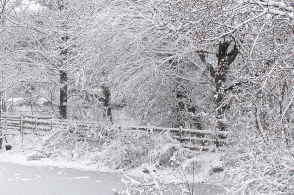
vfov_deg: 12.2
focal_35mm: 111
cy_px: 43
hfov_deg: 18.4
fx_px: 910
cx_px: 137
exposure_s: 1/90
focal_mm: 25
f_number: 13
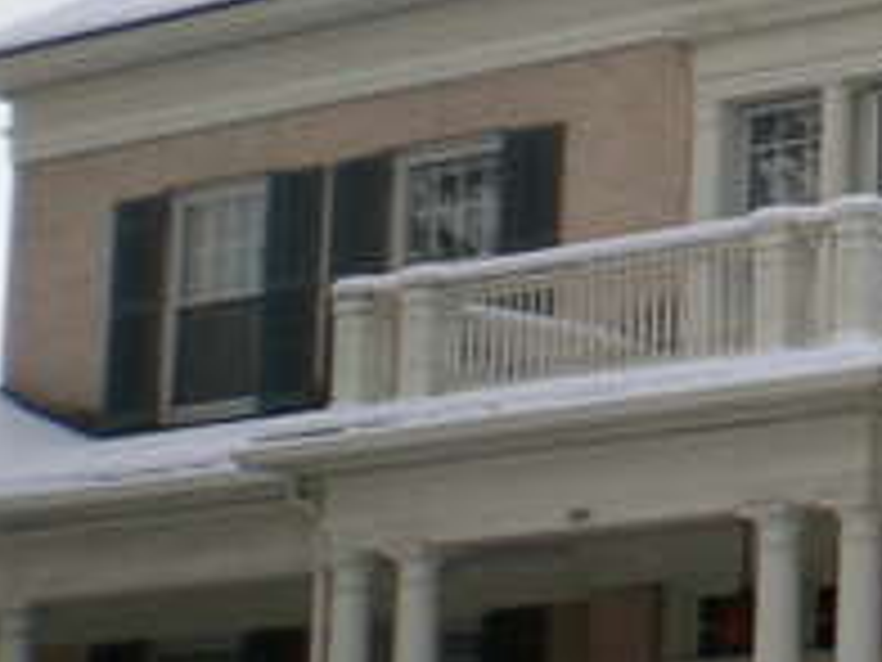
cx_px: 1274
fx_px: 3949
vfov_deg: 9.6
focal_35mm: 155
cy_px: 266
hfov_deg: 12.2
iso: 50
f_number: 4.6
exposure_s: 1/174
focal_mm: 6.3
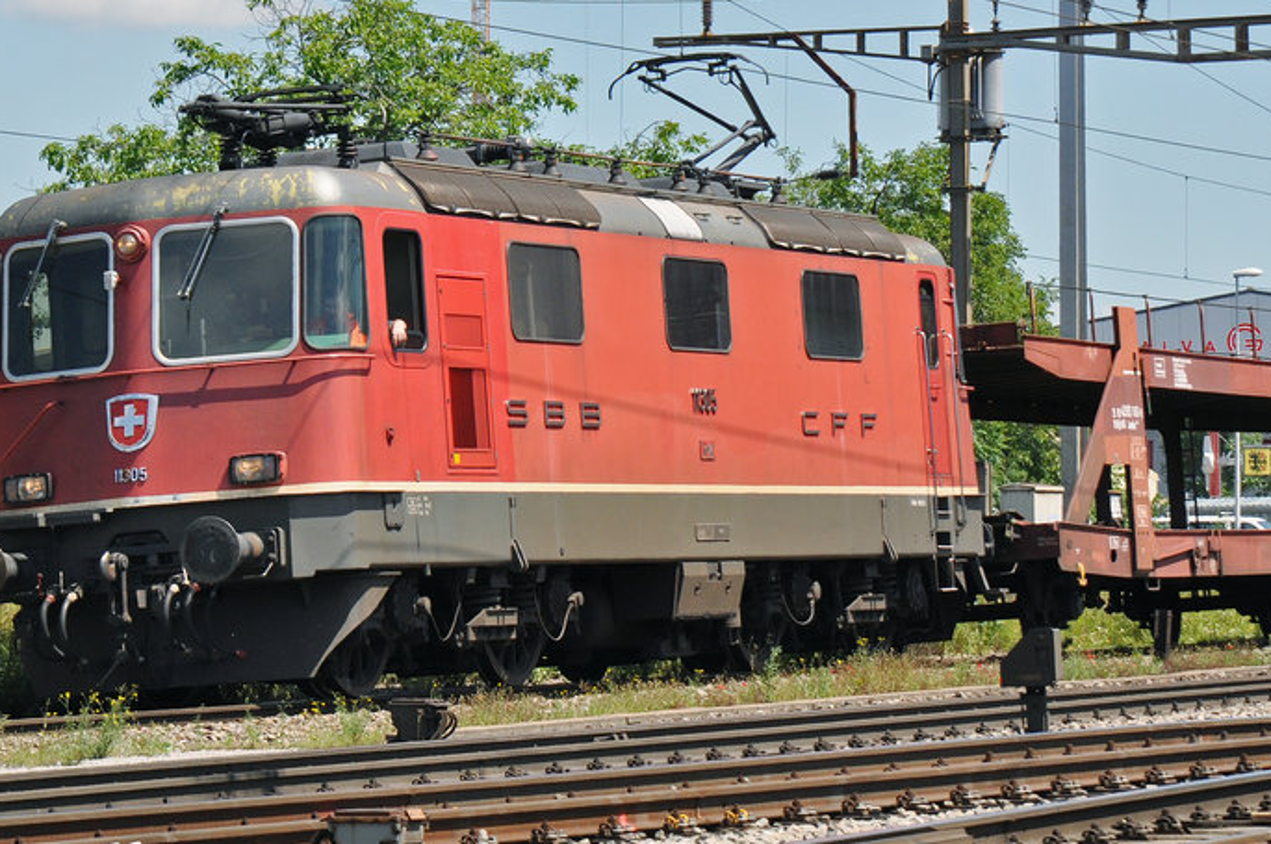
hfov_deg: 11.2
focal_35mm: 184
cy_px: 218
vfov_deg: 7.4
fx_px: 6488
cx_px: 614
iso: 400
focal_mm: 70
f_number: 7.1
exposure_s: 1/1000
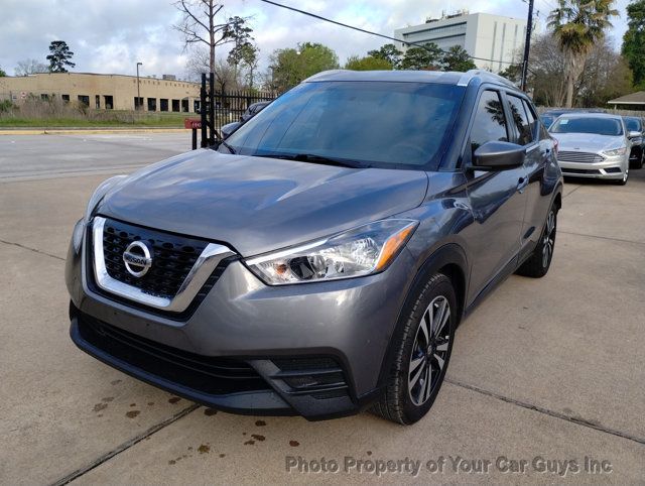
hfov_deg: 63.4
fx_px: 523
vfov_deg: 49.9
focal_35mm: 28
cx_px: 322
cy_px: 243
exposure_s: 1/193
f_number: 1.8
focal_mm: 4.27
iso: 100
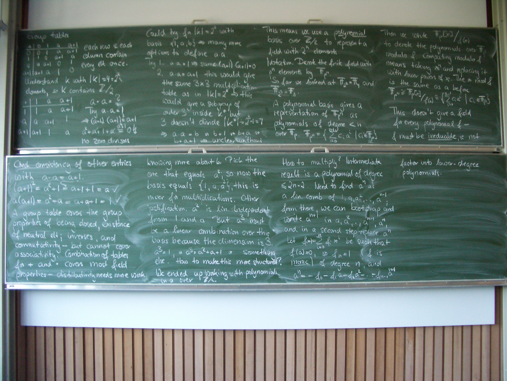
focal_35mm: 35
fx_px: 513
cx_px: 254
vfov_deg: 40.7
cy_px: 190
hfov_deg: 52.6
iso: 200
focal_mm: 5.8
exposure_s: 1/20
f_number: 2.6
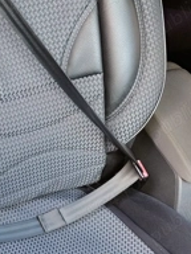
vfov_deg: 34.6
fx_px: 383
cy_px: 233
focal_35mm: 52
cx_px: 52
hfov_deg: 27.7
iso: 711
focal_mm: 4.71
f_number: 1.7
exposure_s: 1/50.1
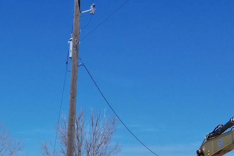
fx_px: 663
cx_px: -76
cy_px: 265
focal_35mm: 102
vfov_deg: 12.4
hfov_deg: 18.5
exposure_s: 1/800
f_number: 2.8
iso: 110
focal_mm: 8.38
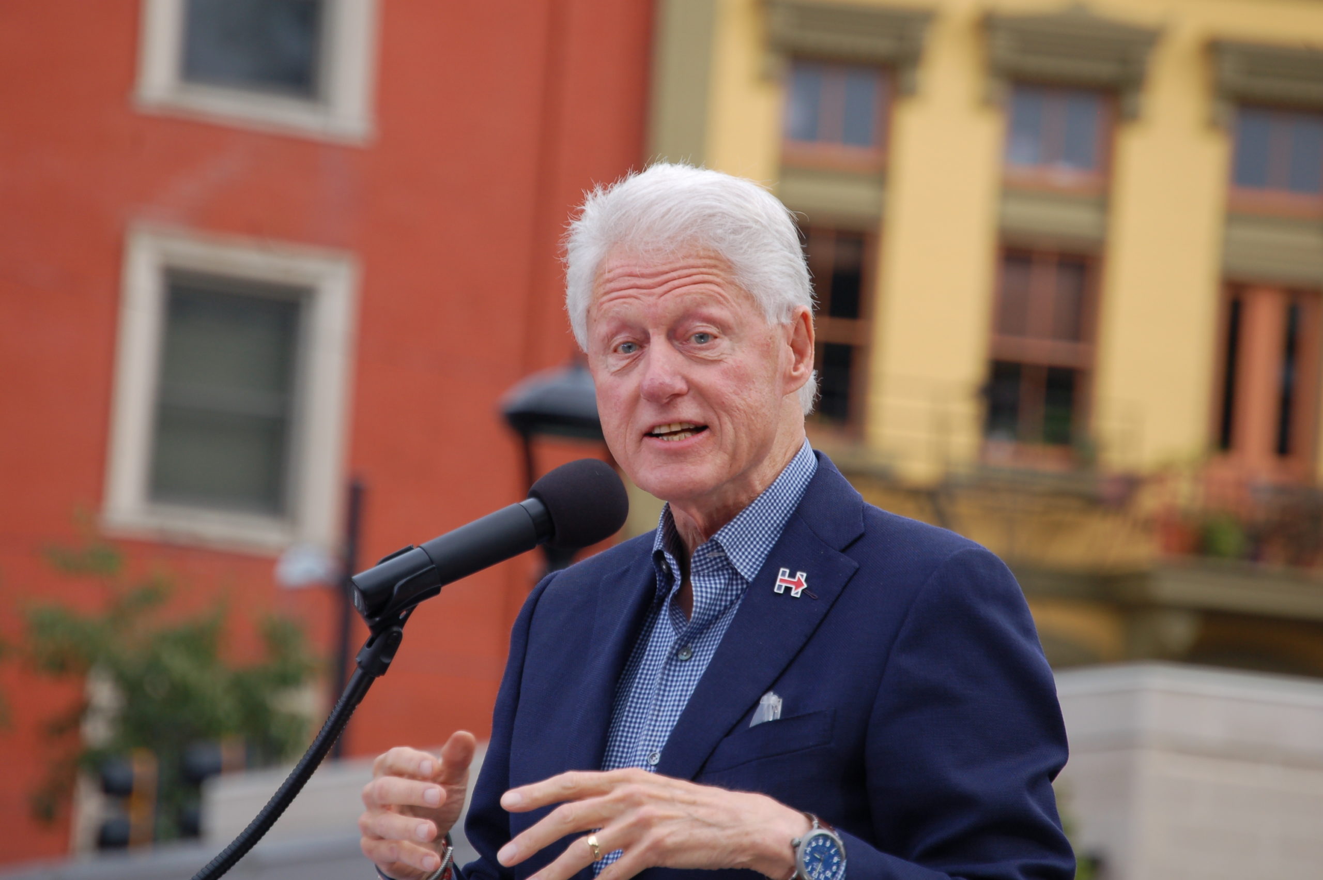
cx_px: 662
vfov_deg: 4.6
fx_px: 11015
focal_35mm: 300
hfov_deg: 6.9
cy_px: 440
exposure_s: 1/200
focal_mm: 200
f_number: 7.1
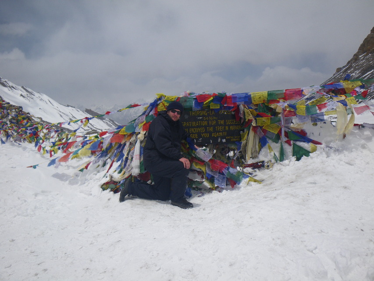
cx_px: 187
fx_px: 303
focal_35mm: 28
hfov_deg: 63.4
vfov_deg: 49.8
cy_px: 140
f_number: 4.2
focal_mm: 5
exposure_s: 1/1500
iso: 50
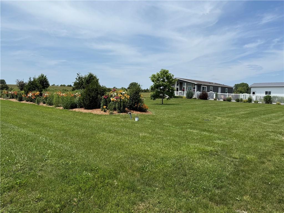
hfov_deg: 71.6
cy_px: 106
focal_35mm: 24
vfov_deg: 56.8
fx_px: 197
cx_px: 142
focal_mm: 6.76
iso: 80
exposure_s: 1/6711
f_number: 1.78
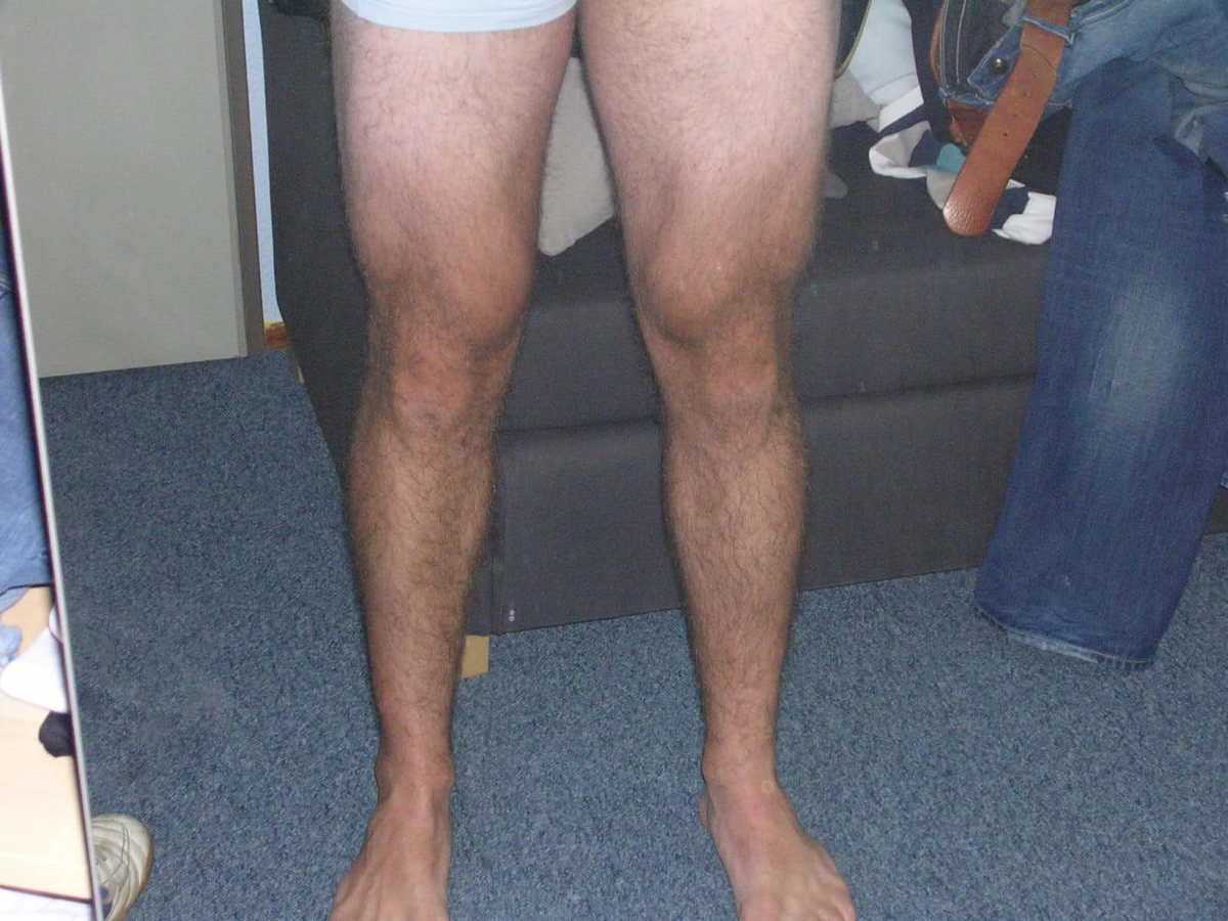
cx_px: 614
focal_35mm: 76
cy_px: 460
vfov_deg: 19.4
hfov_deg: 25.7
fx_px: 2696
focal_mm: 11.5
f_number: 3.9
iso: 200
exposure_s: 1/60.1
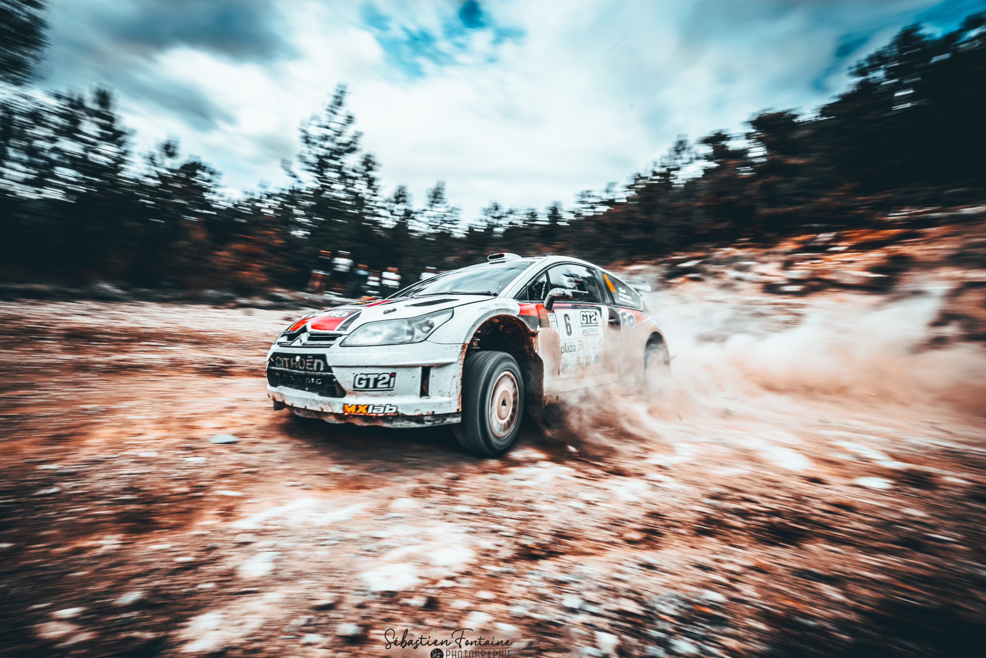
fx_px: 438
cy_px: 339
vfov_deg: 73.8
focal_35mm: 16
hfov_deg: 96.7
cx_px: 472
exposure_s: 1/60
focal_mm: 15
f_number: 11
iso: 100
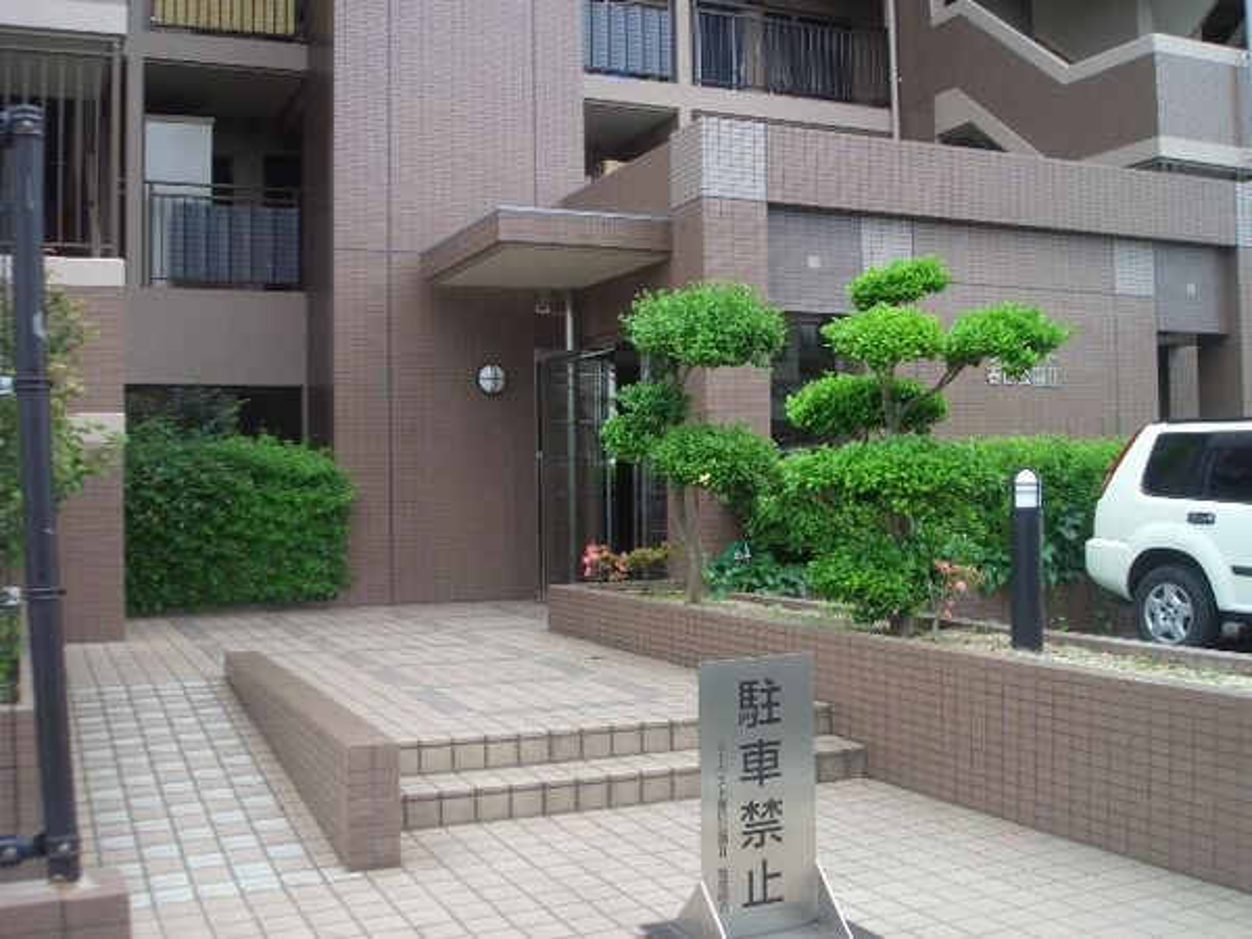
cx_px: 626
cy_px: 470
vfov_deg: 39.7
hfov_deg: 51.4
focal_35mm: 36
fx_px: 1302
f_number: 4
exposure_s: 1/80
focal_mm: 4.8
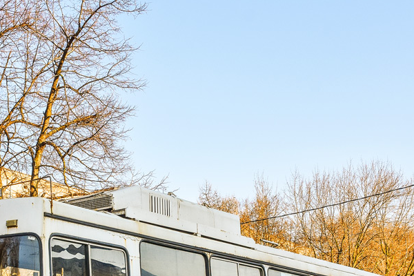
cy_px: 263
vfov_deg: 19.3
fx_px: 793
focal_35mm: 69
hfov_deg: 28.9
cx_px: 114
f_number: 8
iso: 360
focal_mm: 23
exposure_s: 1/500
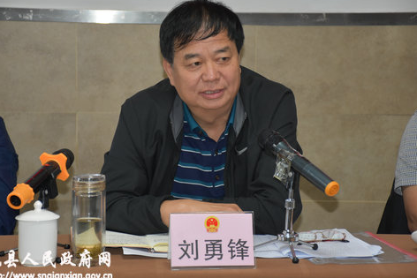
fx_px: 1471
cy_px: 134
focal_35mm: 127
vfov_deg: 10.8
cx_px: 204
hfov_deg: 16.1
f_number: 5.3
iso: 1800
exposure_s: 1/60
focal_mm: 80
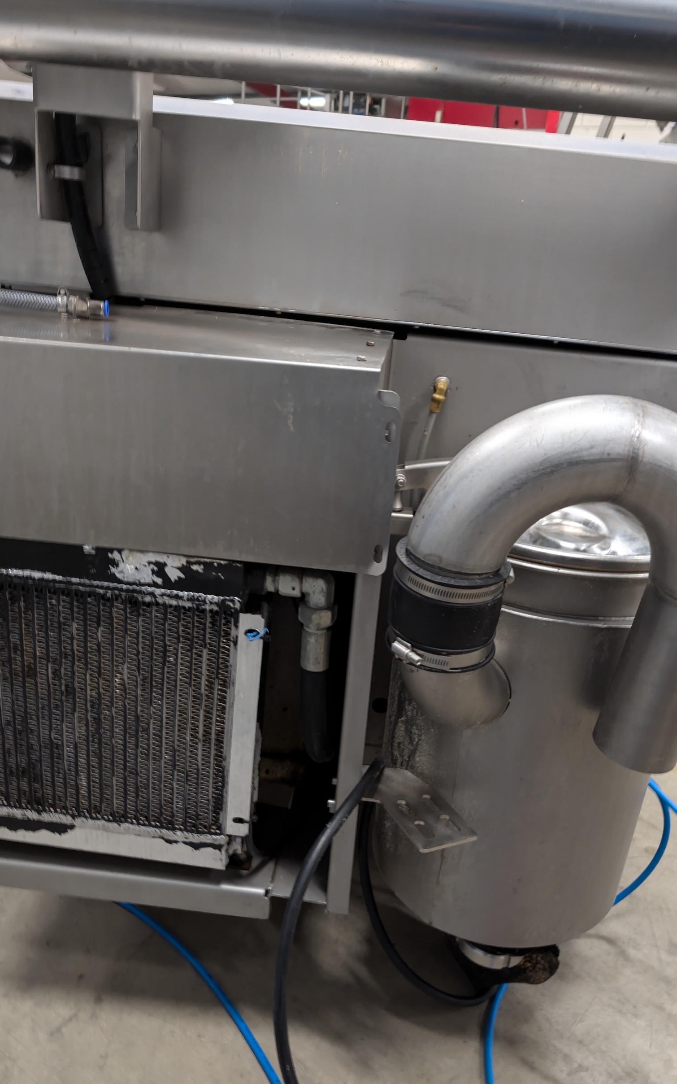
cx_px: 347
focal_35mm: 28
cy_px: 589
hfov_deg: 44.5
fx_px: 827
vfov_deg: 66.4
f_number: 1.68
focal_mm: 6.9
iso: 343
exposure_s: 1/33.3
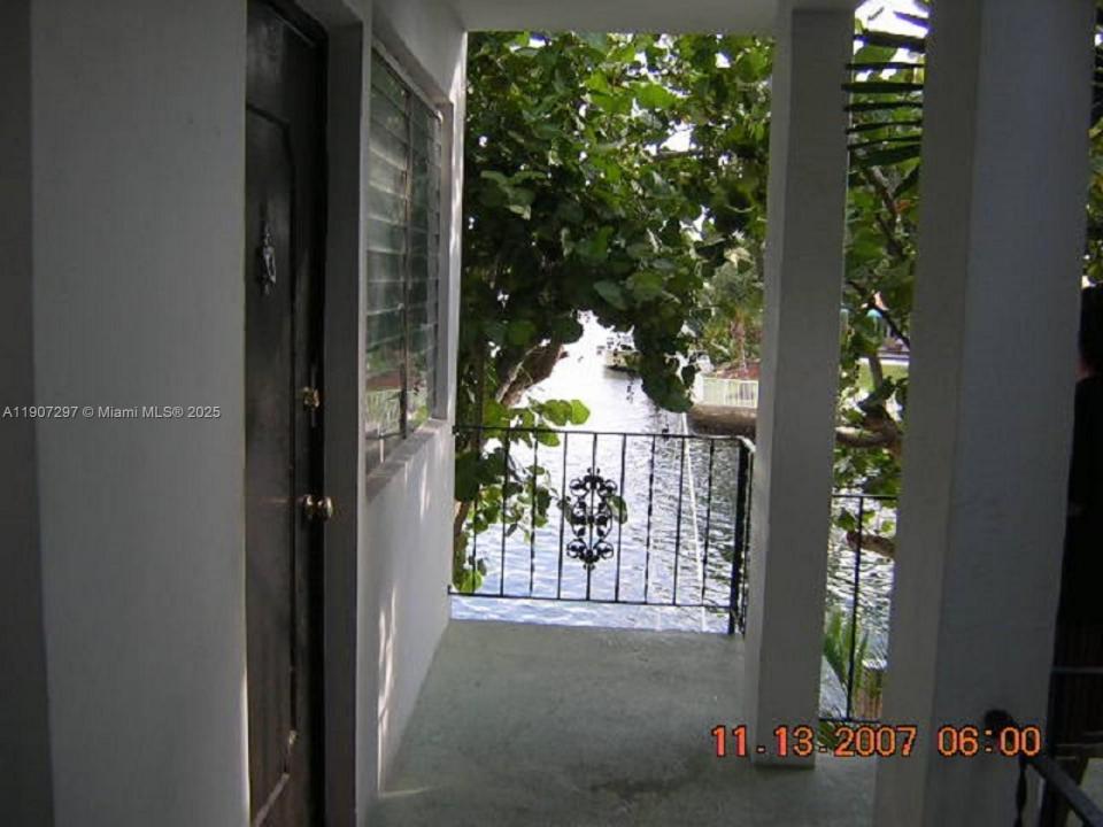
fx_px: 1147
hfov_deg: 51.4
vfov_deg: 39.7
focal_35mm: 36
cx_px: 552
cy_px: 414
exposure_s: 1/246
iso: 100
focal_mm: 4.7
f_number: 2.6
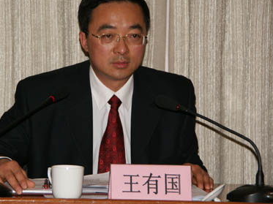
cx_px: 101
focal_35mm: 213
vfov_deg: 7.0
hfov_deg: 9.3
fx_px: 1678
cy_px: 86
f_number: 5.6
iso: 400
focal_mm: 110
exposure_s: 1/125
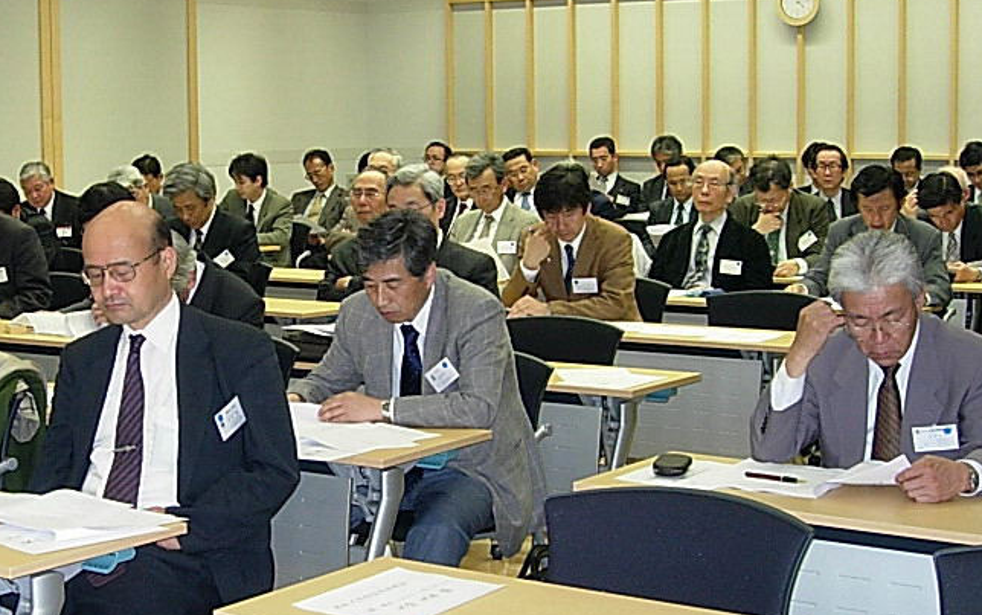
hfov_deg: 31.7
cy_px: 368
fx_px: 1713
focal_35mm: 64
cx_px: 326
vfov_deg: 20.3
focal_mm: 7.8
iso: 125
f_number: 2.8
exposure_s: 1/50.7
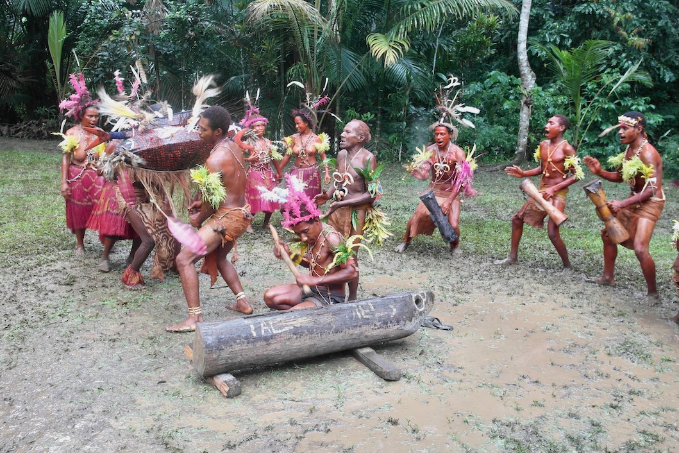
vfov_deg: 38.8
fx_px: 641
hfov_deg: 55.8
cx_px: 346
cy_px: 199
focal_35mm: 34
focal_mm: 20
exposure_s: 1/80
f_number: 3.5
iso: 400
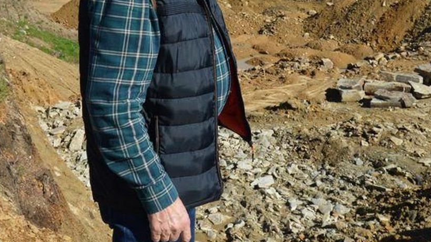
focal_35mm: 55
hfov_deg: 37.7
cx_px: 173
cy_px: 2
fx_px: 628
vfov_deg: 21.1
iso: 100
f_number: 8
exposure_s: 1/250
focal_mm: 18
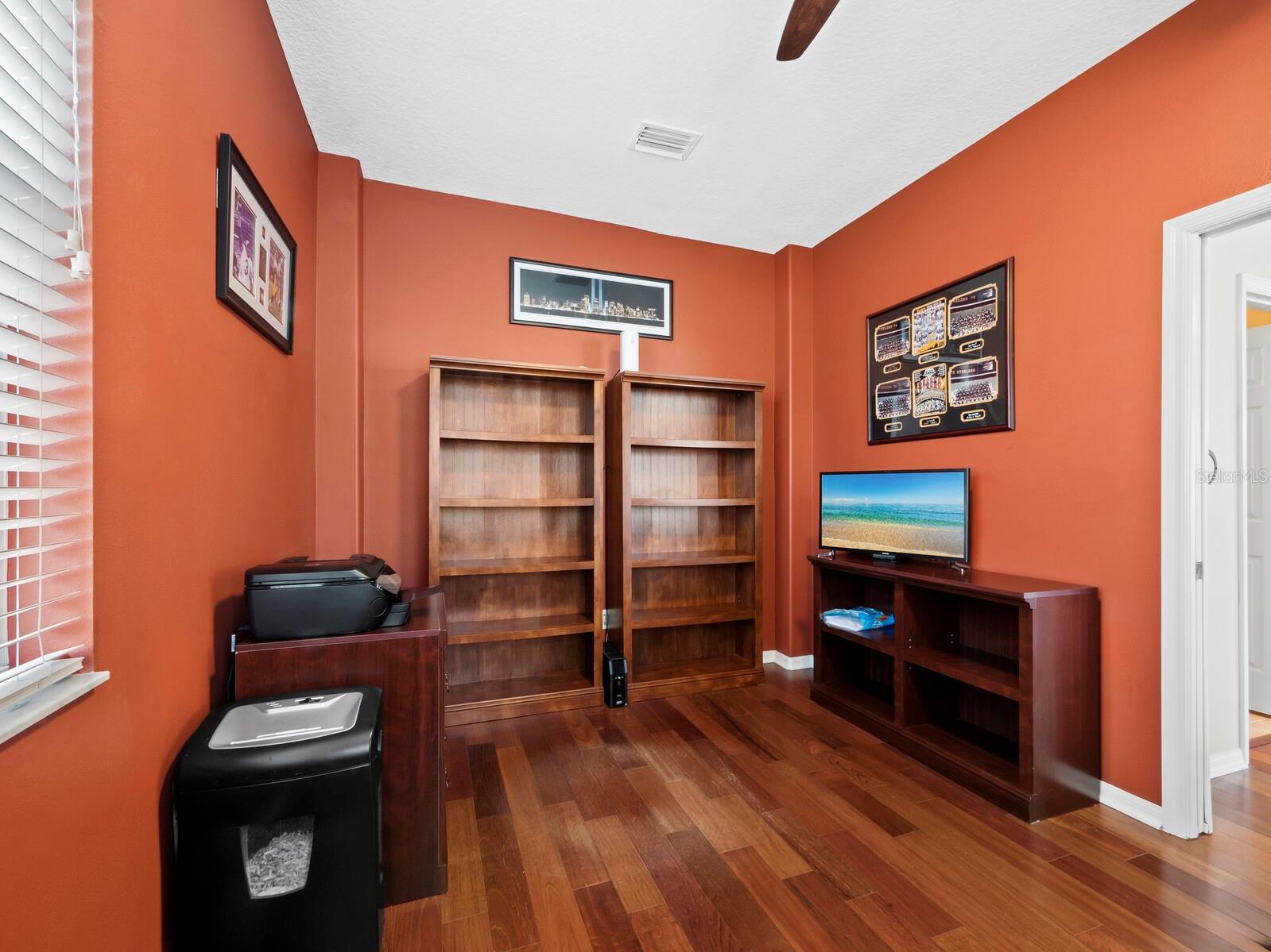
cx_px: 636
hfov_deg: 102.1
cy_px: 476
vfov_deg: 85.7
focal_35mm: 14
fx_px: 514
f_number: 11
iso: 400
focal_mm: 7
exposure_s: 4
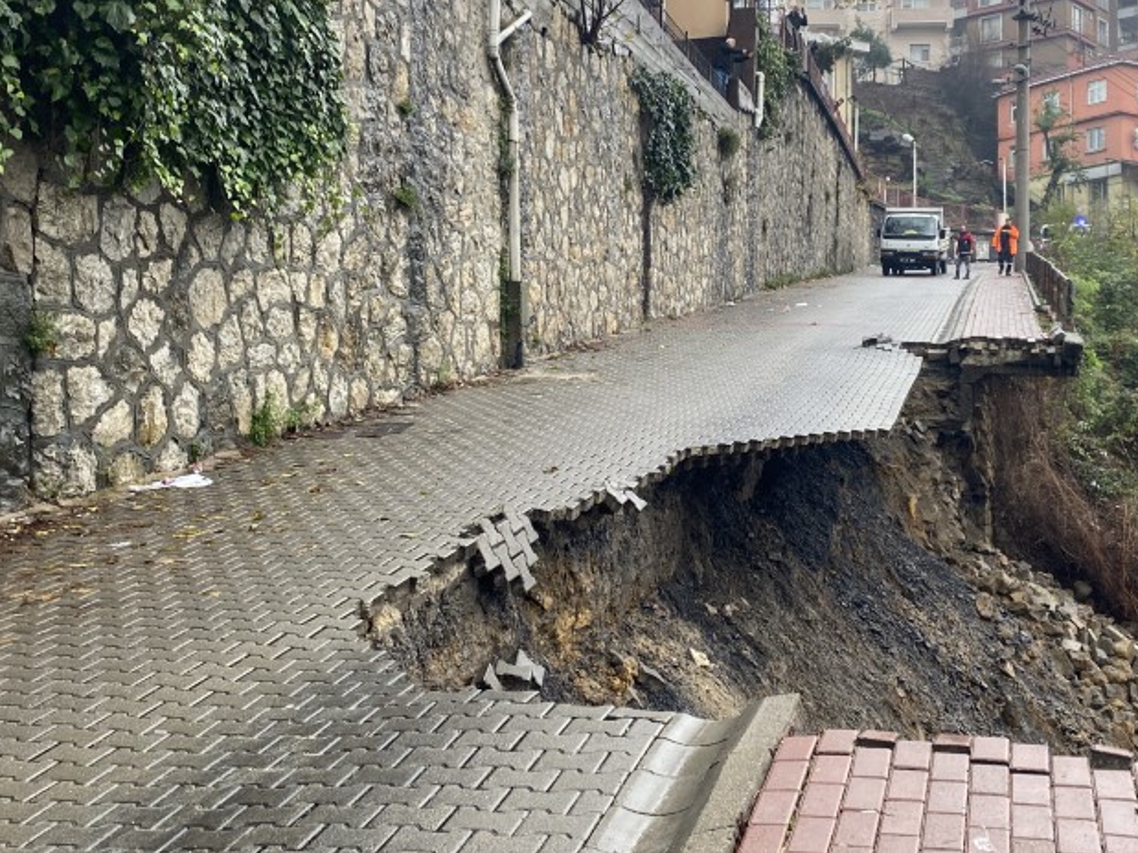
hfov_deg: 43.5
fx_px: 1413
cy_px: 373
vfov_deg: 33.5
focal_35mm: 43
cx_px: 721
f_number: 1.8
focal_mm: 4.25
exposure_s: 1/122
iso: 64
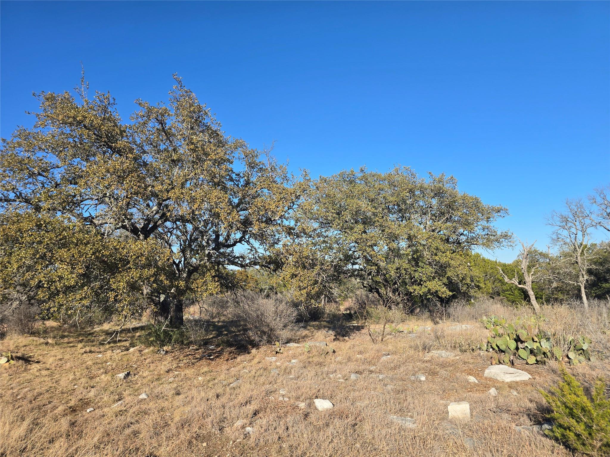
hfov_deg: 73.9
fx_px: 405
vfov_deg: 58.9
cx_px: 305
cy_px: 228
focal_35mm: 23
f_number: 1.7
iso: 12
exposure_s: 1/763
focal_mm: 6.3
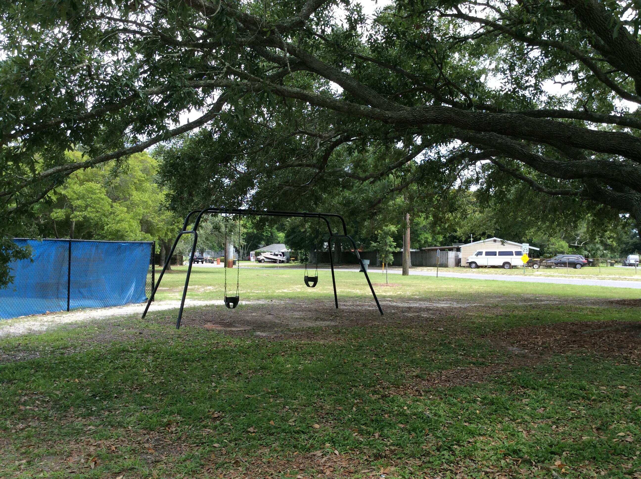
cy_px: 240
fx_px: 592
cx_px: 320
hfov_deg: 56.9
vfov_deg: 44.1
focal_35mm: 32
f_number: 2.4
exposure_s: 1/450
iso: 32
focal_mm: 3.3
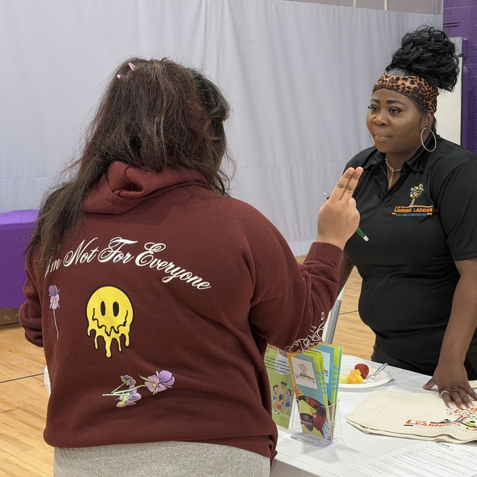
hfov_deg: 27.5
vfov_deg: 27.7
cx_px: 333
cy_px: 241
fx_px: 967
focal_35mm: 62
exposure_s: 1/60
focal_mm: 6.76
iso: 100
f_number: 1.78
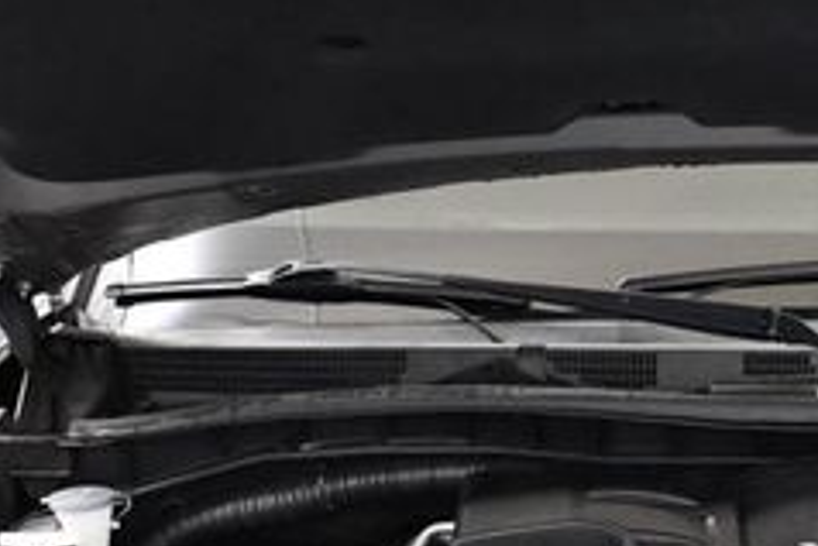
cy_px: 587
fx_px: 2205
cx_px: 821
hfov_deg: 20.3
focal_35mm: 97
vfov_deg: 13.9
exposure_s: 1/100
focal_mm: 18
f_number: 3.5
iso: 3200
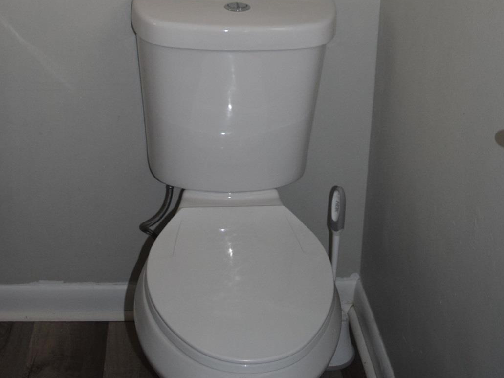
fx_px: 844
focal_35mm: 58
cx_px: 250
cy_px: -67
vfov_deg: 23.2
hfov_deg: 33.2
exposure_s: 1/60
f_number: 3.8
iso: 800
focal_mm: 18
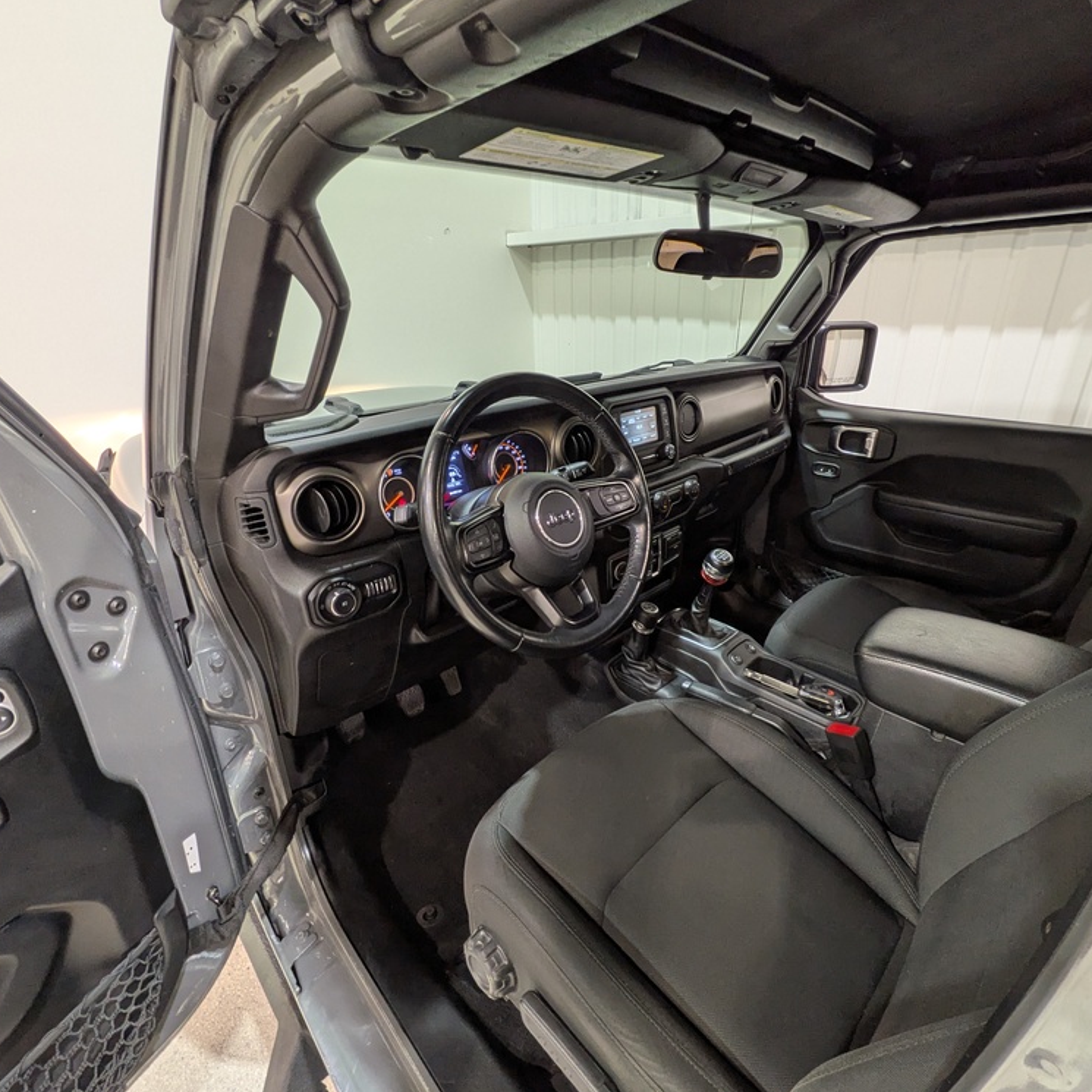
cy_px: 548
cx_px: 564
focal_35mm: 17
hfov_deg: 83.9
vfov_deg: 84.0
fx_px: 607
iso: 79
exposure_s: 1/33.3
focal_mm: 1.83
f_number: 2.2
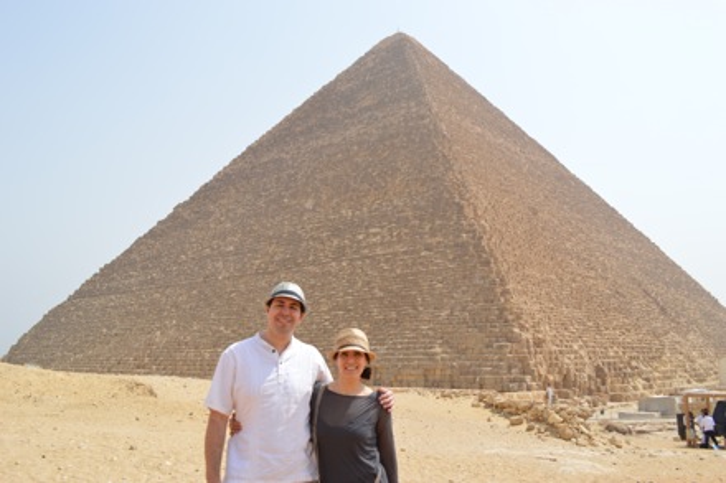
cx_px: 363
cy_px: 242
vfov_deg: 39.9
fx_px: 665
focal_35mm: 33
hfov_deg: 57.2
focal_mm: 22
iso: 100
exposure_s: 1/250
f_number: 8
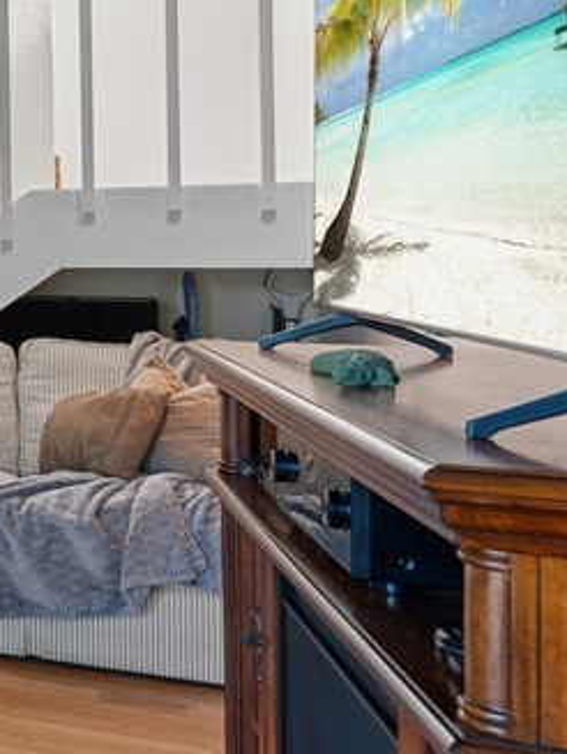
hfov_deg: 18.4
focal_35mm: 51
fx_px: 1112
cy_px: 241
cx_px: -574
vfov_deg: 37.0
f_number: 9
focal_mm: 16
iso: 200
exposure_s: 1/1.67
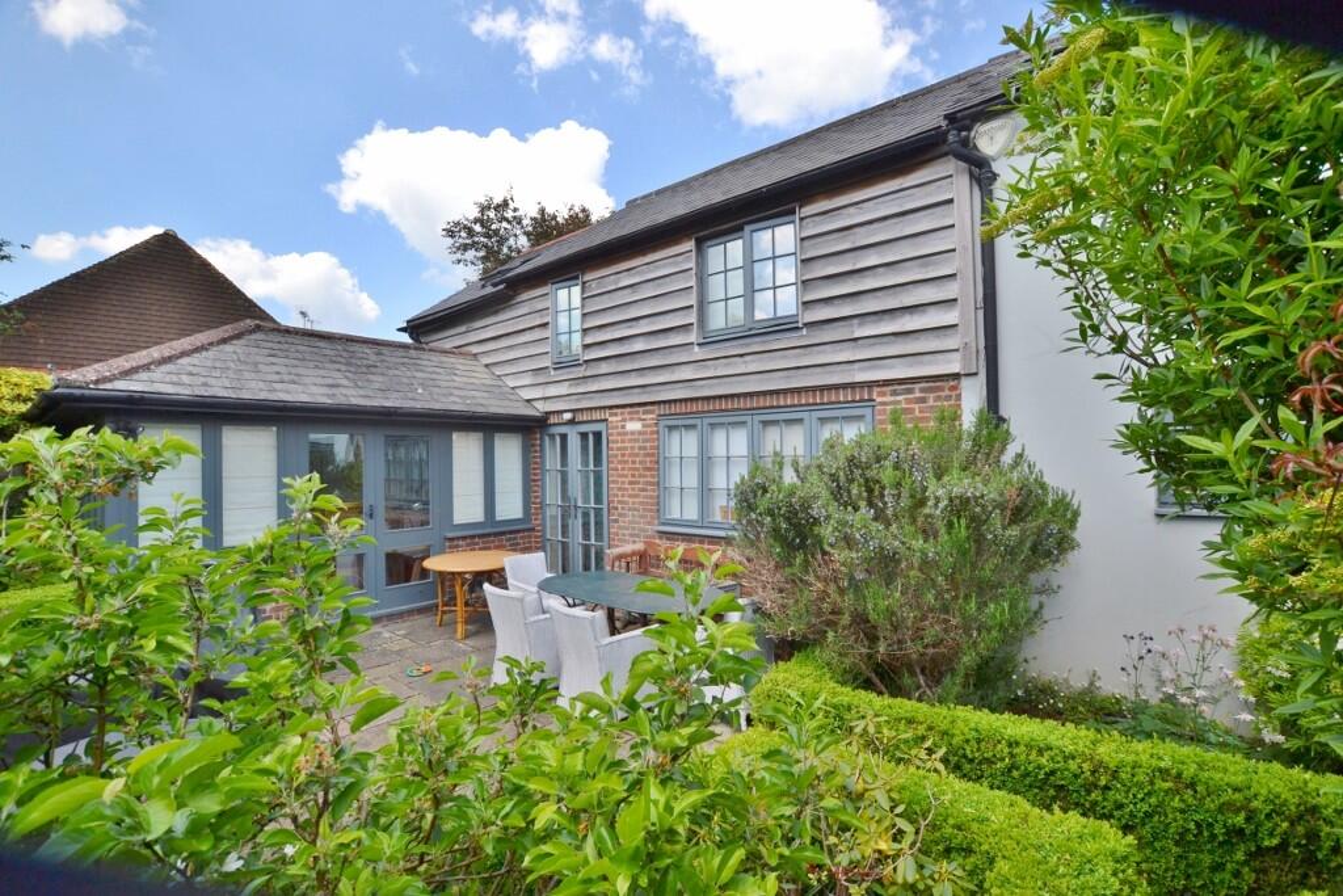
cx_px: 672
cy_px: 448
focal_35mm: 15
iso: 100
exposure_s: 1/160
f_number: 6.3
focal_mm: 10
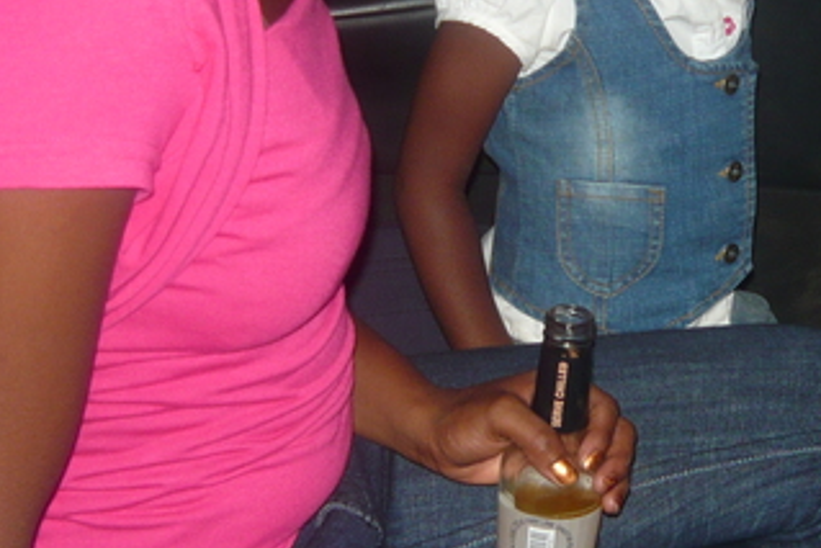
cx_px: 489
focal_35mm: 86
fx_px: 1962
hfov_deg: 23.6
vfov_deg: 15.7
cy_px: 69
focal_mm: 5.5
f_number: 2.8
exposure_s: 1/30
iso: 100
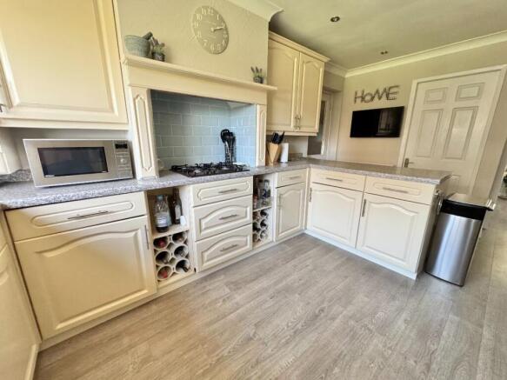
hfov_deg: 102.1
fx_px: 205
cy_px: 190
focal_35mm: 14
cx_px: 254
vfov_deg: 85.7
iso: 320
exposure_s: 1/86
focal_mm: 2.22
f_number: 2.2
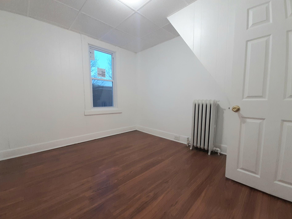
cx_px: 138
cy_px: 116
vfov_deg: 85.6
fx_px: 118
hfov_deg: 102.0
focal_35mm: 14
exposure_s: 1/40
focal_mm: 1.42
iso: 125
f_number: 2.2
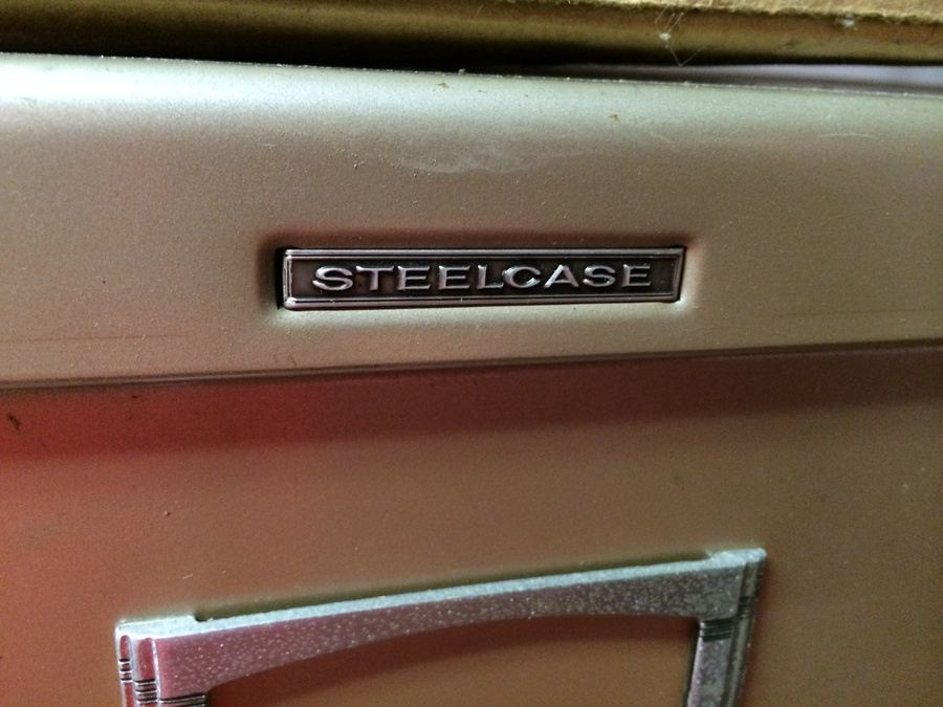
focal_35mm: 30
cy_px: 354
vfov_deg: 46.8
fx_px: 817
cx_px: 472
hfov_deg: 60.0
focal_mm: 4.12
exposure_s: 1/20
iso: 320
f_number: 2.2
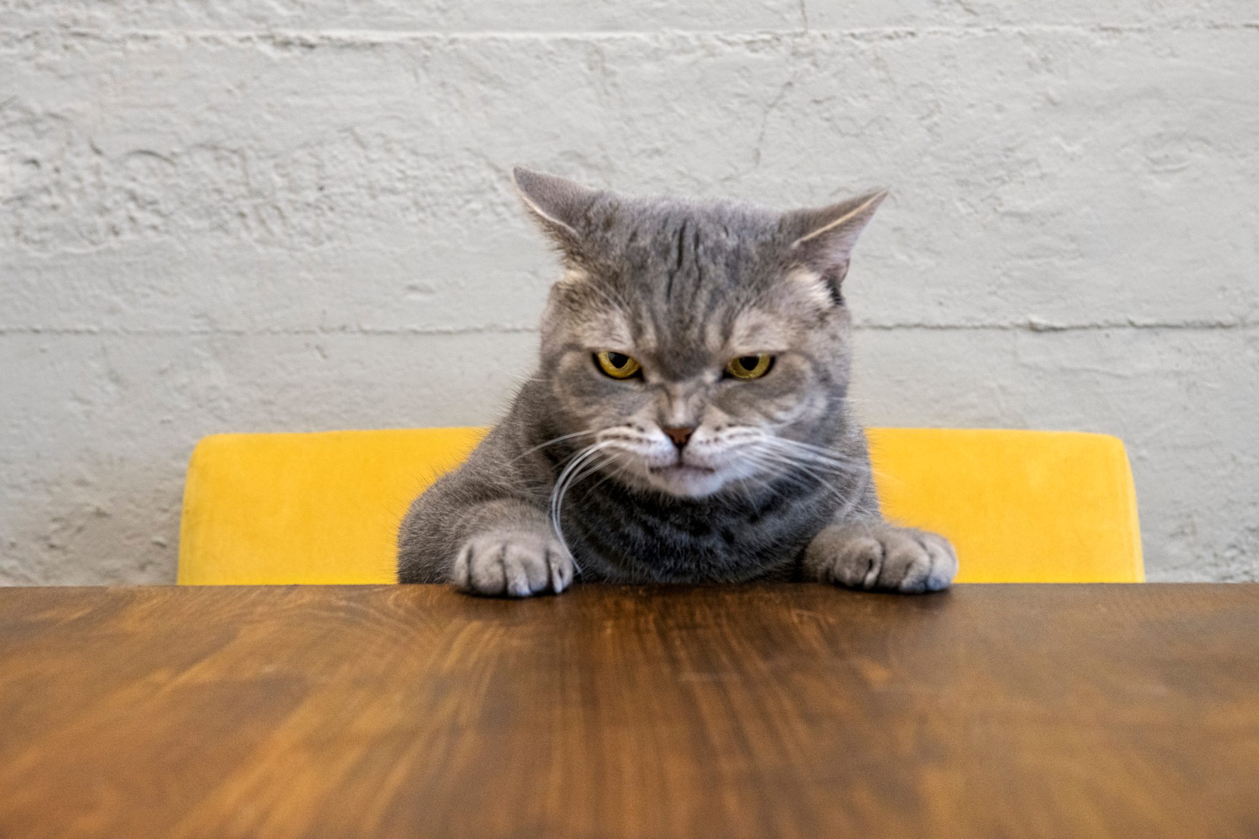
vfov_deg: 19.5
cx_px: 630
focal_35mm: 70
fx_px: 2448
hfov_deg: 28.8
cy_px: 420
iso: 2800
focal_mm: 70
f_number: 9
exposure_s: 1/125
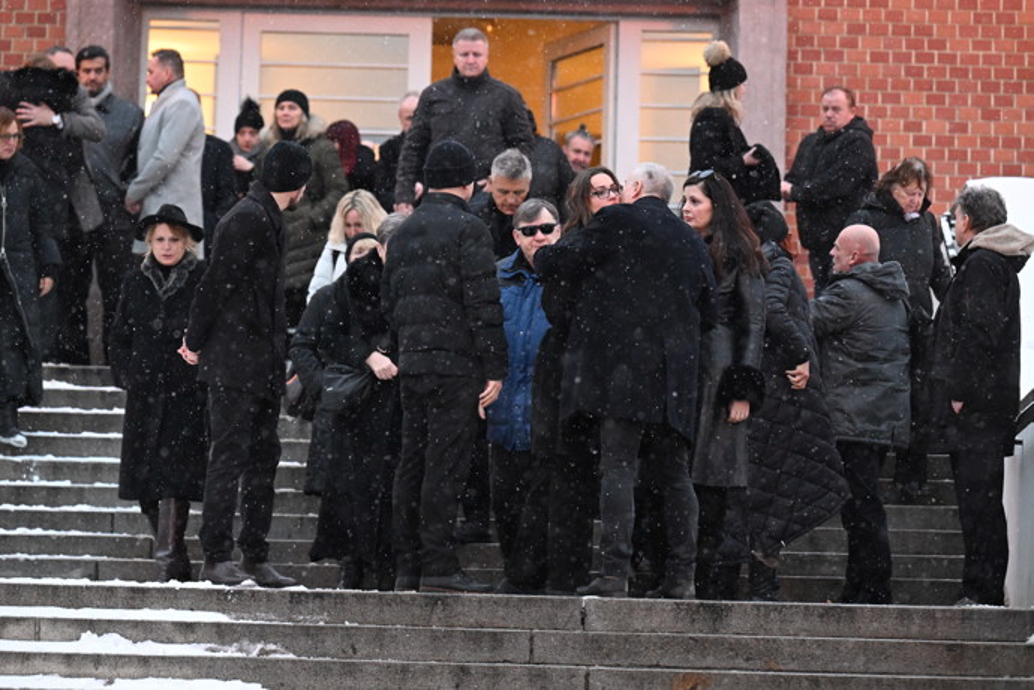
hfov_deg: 12.1
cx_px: 517
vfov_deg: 8.1
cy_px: 345
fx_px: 4882
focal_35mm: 170
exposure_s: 1/320
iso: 8000
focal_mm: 170
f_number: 4
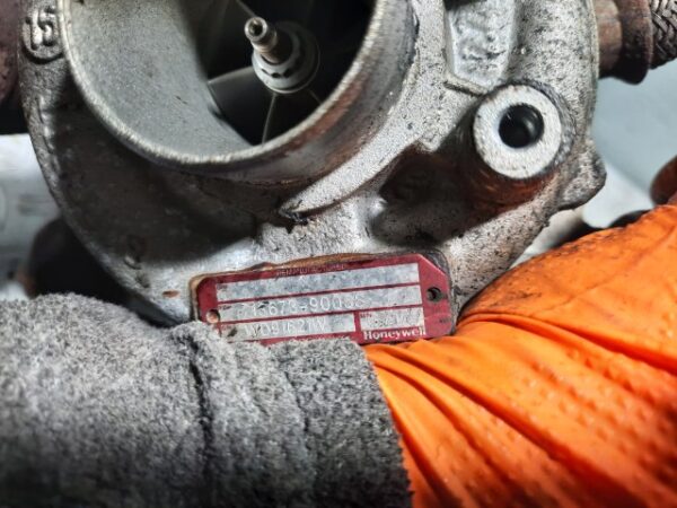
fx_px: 489
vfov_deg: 54.9
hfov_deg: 69.4
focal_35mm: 25
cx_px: 338
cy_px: 254
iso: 125
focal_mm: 4.6
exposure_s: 1/60
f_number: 2
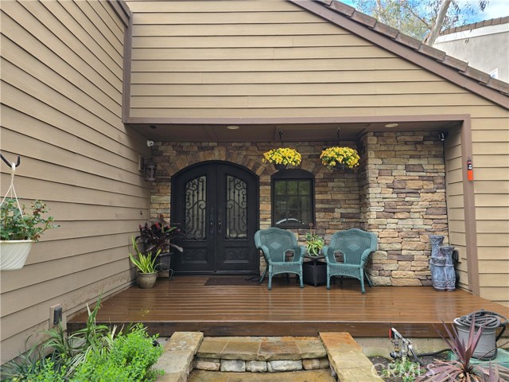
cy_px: 191
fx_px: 338
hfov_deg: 73.9
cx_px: 254
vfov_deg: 58.9
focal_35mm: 23
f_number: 1.7
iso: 32
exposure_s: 1/180
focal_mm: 6.3
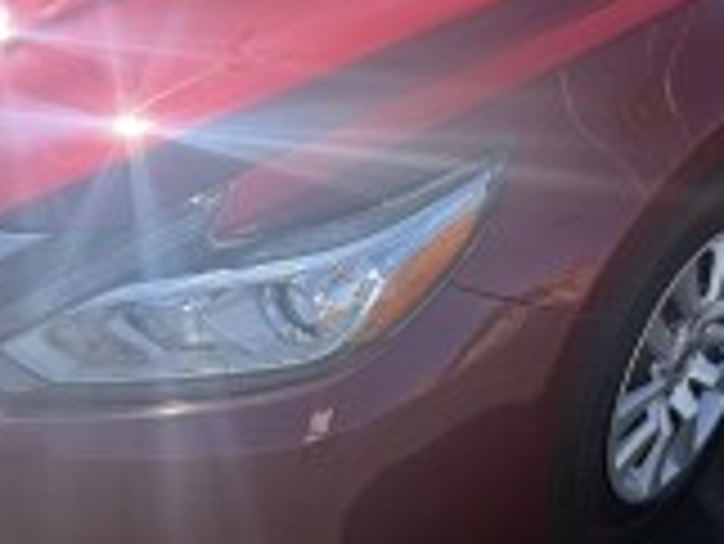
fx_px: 1151
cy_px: 88
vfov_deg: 26.0
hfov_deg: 34.8
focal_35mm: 55
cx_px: 438
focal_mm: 6.76
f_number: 1.78
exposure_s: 1/3021
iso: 80
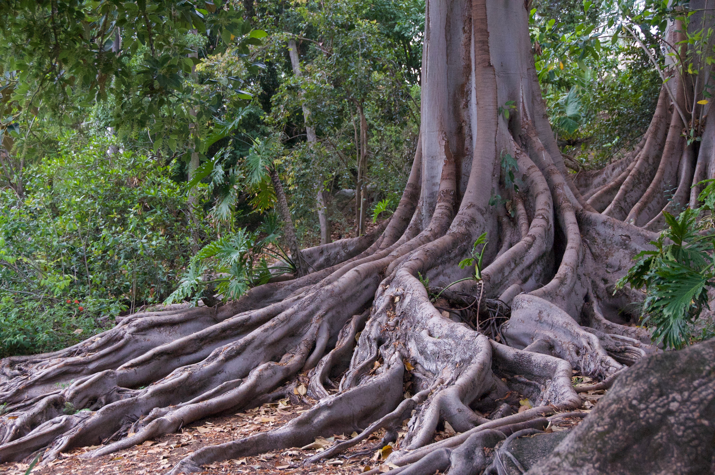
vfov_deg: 17.4
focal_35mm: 78
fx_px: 1547
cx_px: 358
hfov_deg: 26.0
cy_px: 238
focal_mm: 52
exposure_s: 1/500
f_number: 5
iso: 3200
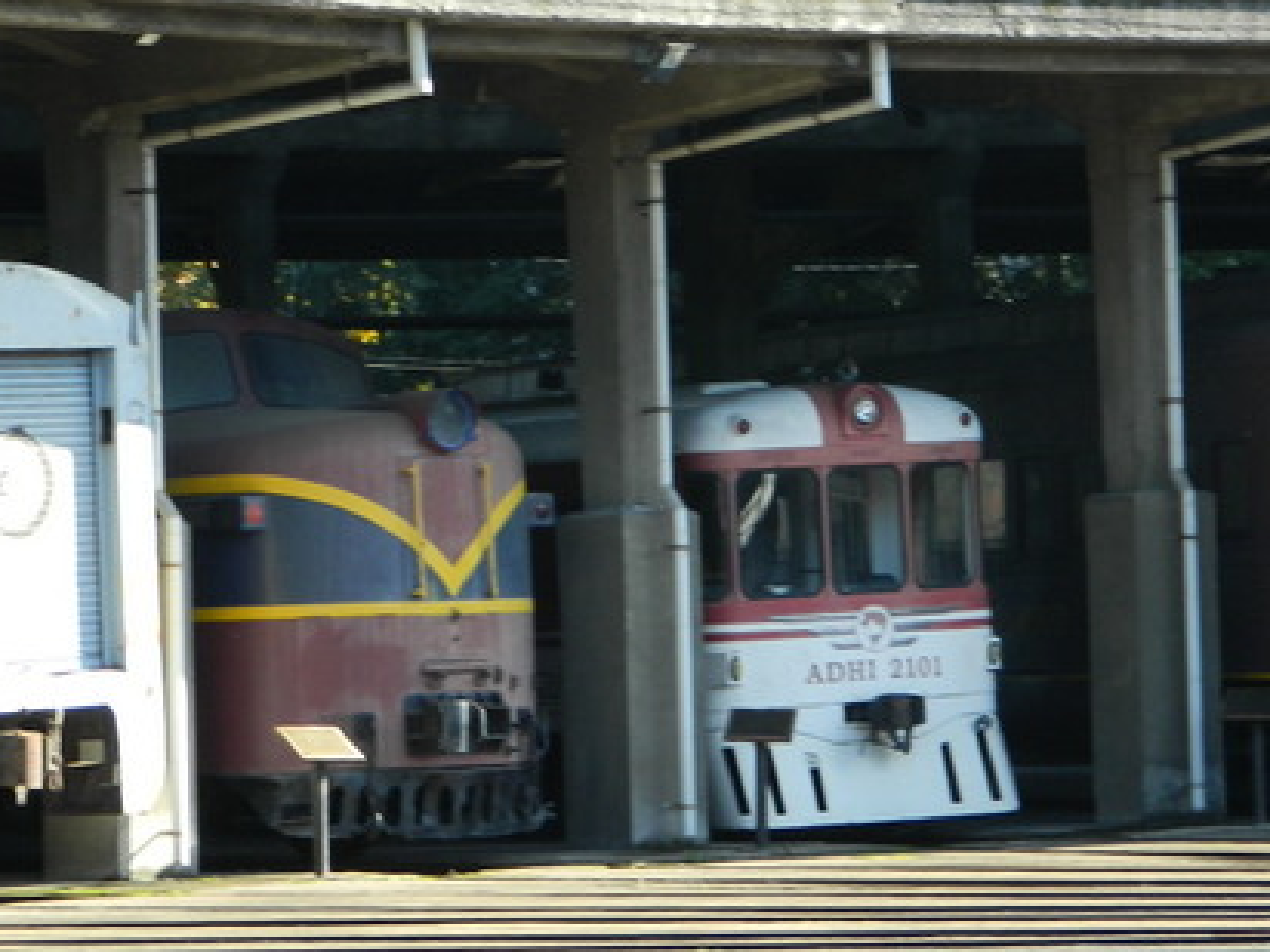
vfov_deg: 7.4
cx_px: 808
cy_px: 256
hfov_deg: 9.9
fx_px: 7338
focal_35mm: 200
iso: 80
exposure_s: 1/80
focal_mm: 18.6
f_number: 4.5
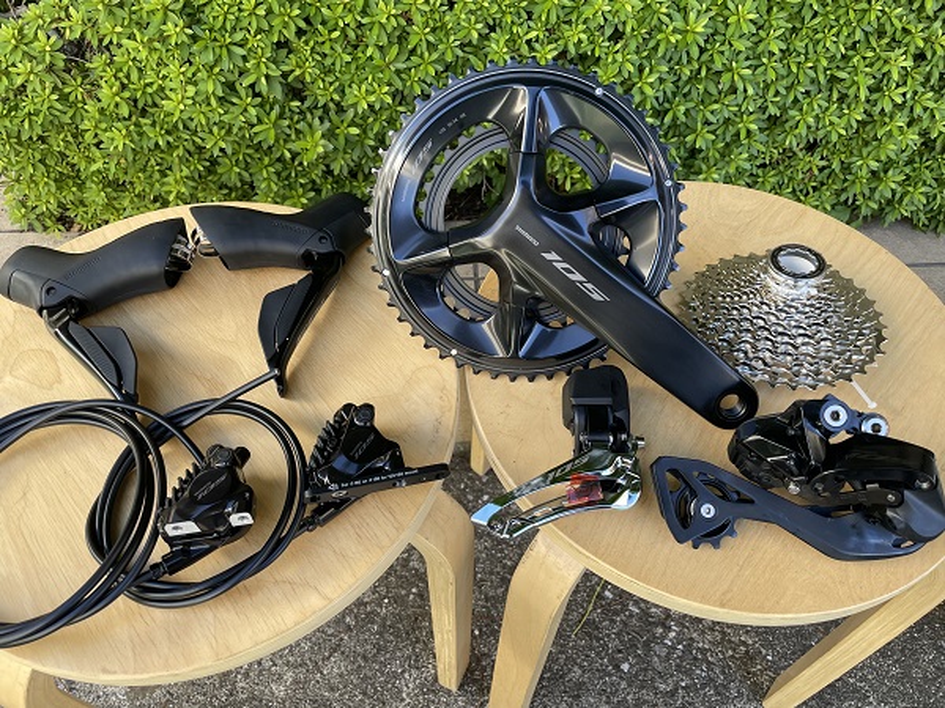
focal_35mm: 26
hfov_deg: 67.3
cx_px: 472
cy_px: 354
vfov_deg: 53.1
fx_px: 710
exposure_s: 1/121
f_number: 1.6
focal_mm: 4.2
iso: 40
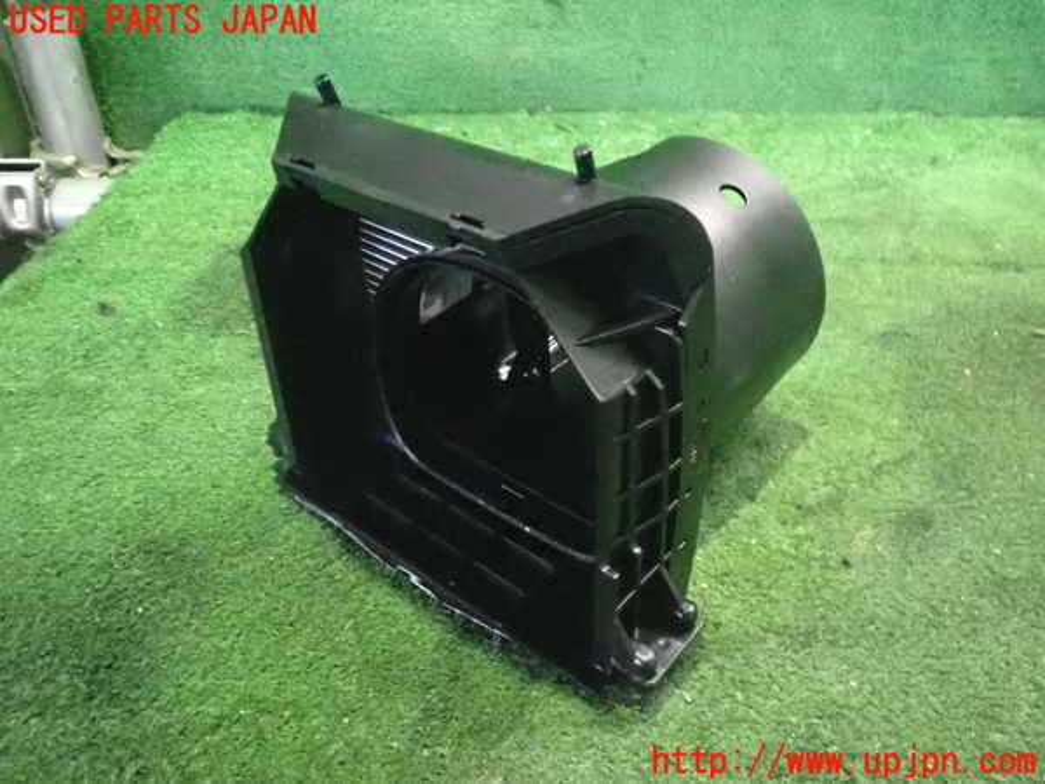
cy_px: 392
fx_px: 906
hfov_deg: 60.0
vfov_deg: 46.8
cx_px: 522
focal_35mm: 30
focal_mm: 5.4
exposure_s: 1/100
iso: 6400
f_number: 2.3
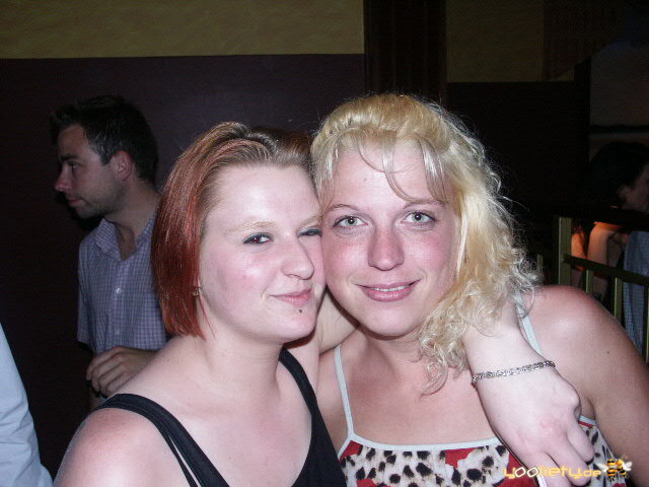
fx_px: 619
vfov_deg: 42.9
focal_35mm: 33
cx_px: 324
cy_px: 244
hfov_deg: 55.4
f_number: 2.8
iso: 200
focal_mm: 8.71
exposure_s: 1/45
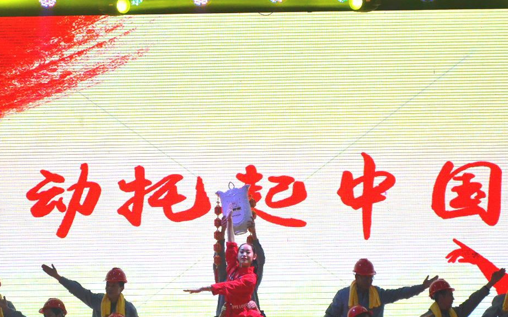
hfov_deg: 11.3
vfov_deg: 7.0
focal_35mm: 186
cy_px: 276
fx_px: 2575
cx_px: 233
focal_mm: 70
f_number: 5
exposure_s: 1/1000
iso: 2000
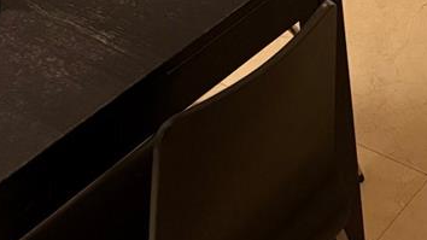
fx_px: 1087
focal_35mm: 96
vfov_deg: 10.7
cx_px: 397
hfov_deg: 21.6
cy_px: -340
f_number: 1.6
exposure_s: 1/60
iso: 200
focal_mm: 5.96
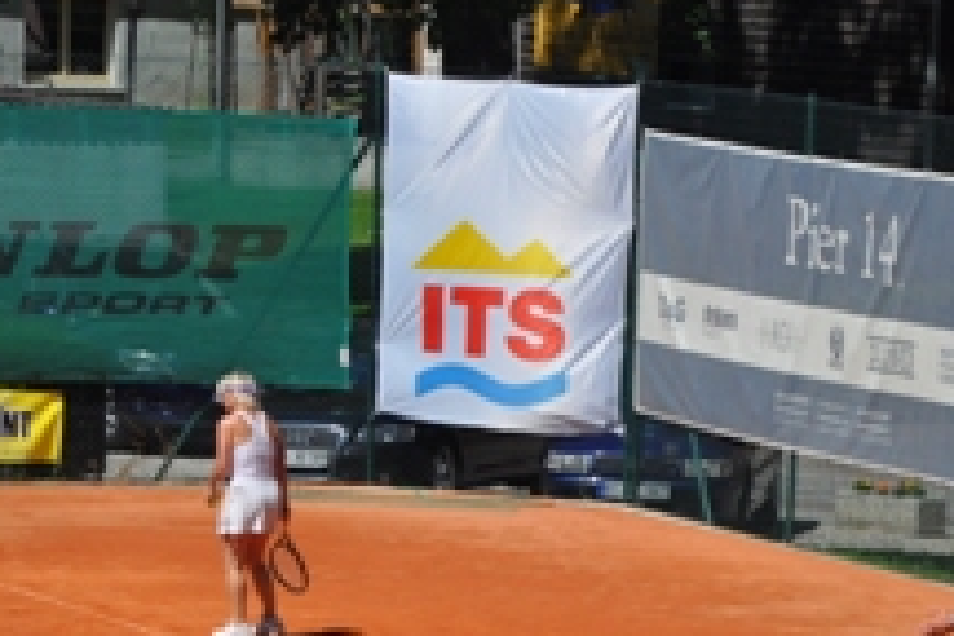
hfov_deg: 6.3
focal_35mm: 327
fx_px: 8666
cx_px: 720
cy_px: 627
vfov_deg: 4.2
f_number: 7.1
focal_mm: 105
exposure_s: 1/2000
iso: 400
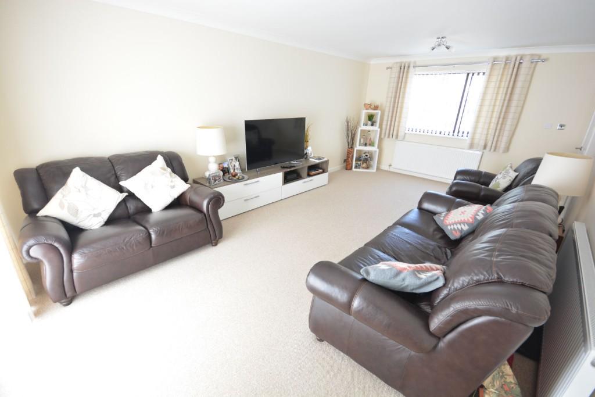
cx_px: 298
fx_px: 248
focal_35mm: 15
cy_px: 198
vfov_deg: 77.3
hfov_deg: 100.4
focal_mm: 10
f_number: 6.3
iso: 400
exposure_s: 1/15
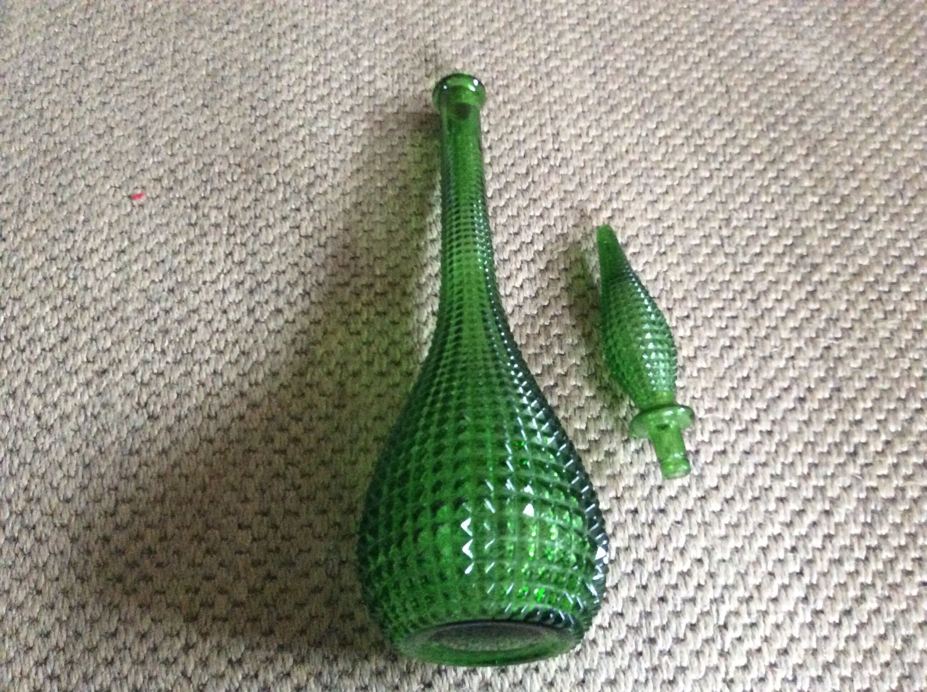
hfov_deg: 56.9
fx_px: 856
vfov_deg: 44.1
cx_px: 464
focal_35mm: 32
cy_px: 346
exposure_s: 1/15
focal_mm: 3.3
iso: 500
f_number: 2.4
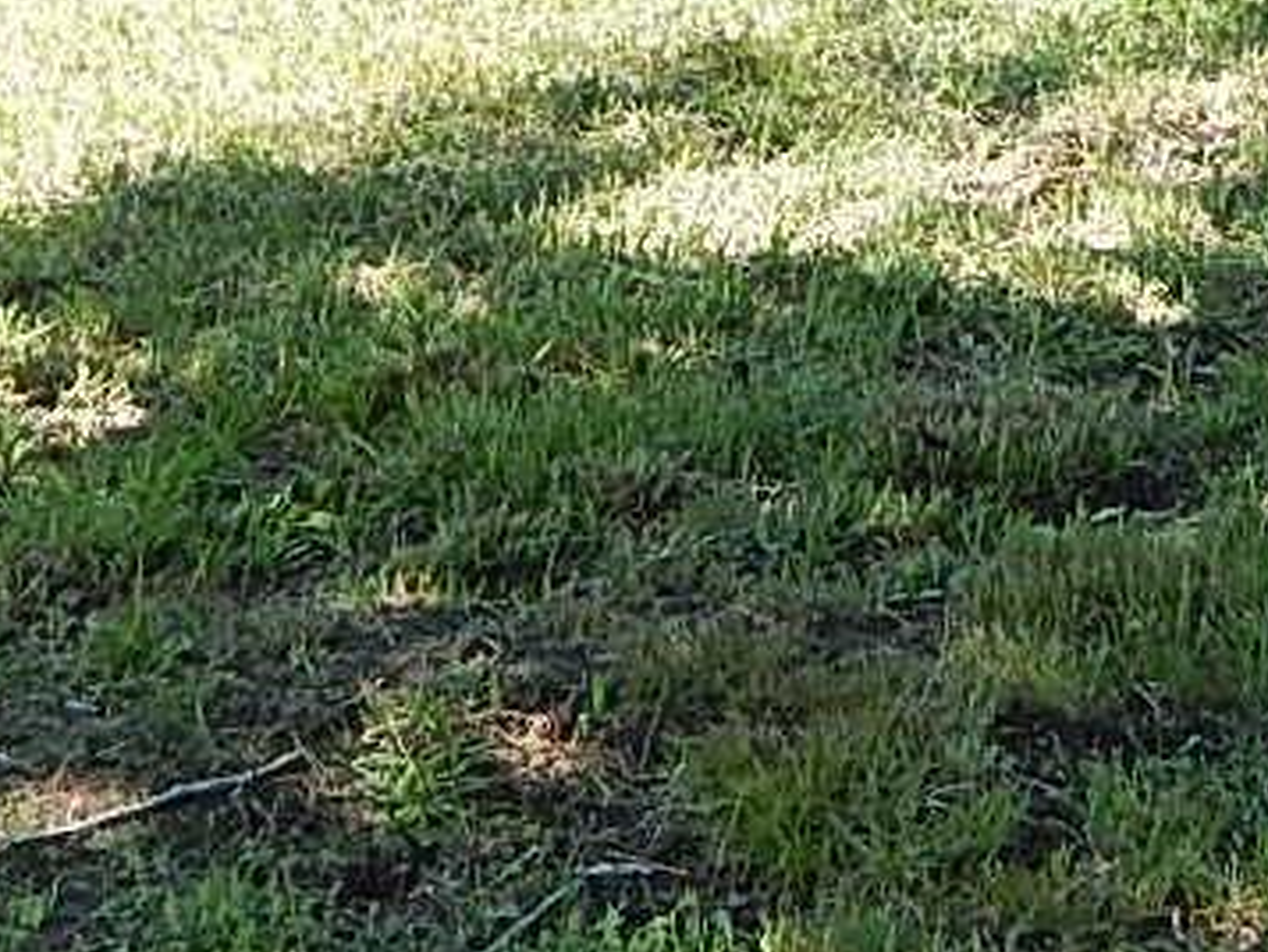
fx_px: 4104
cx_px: 1034
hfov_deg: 17.4
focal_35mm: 112
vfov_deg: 12.5
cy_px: -543
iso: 125
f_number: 3.1
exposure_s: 1/320
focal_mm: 4.5
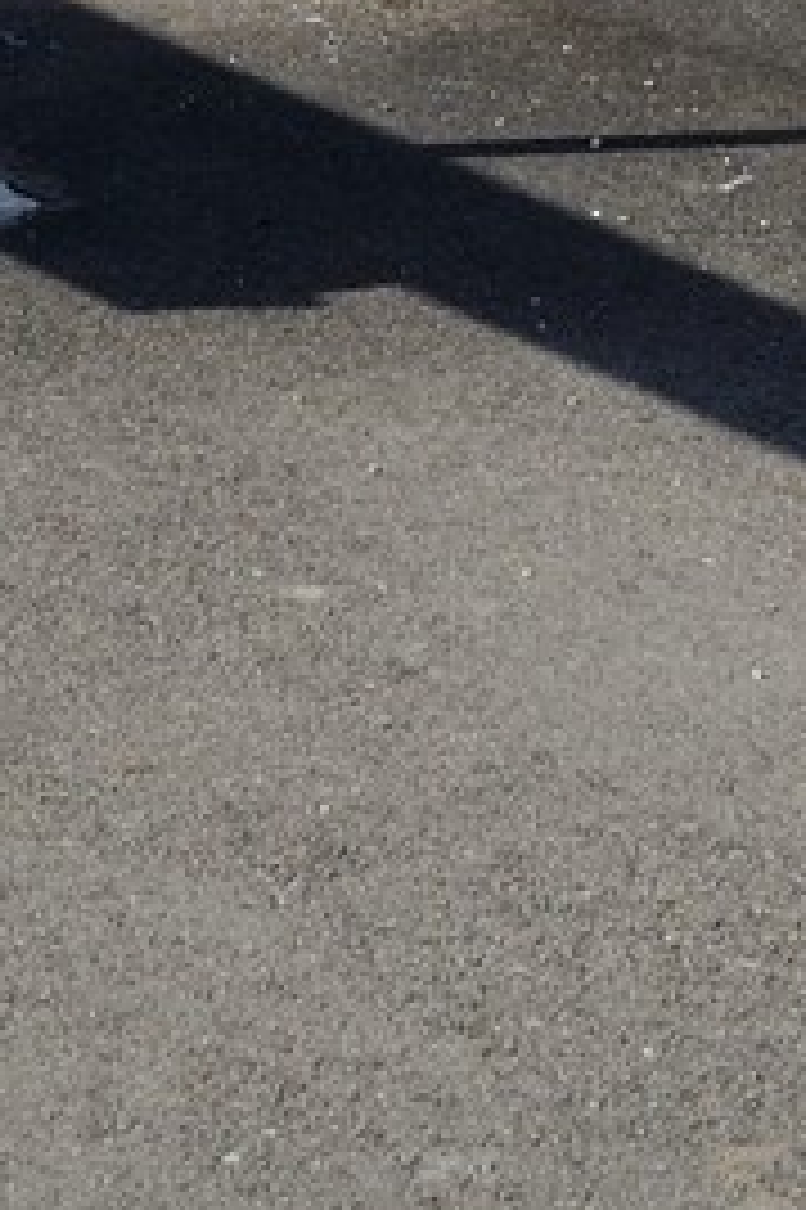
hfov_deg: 7.0
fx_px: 6389
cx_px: -707
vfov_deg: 9.3
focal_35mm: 190
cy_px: -2006
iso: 200
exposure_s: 1/160
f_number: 14
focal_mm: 32
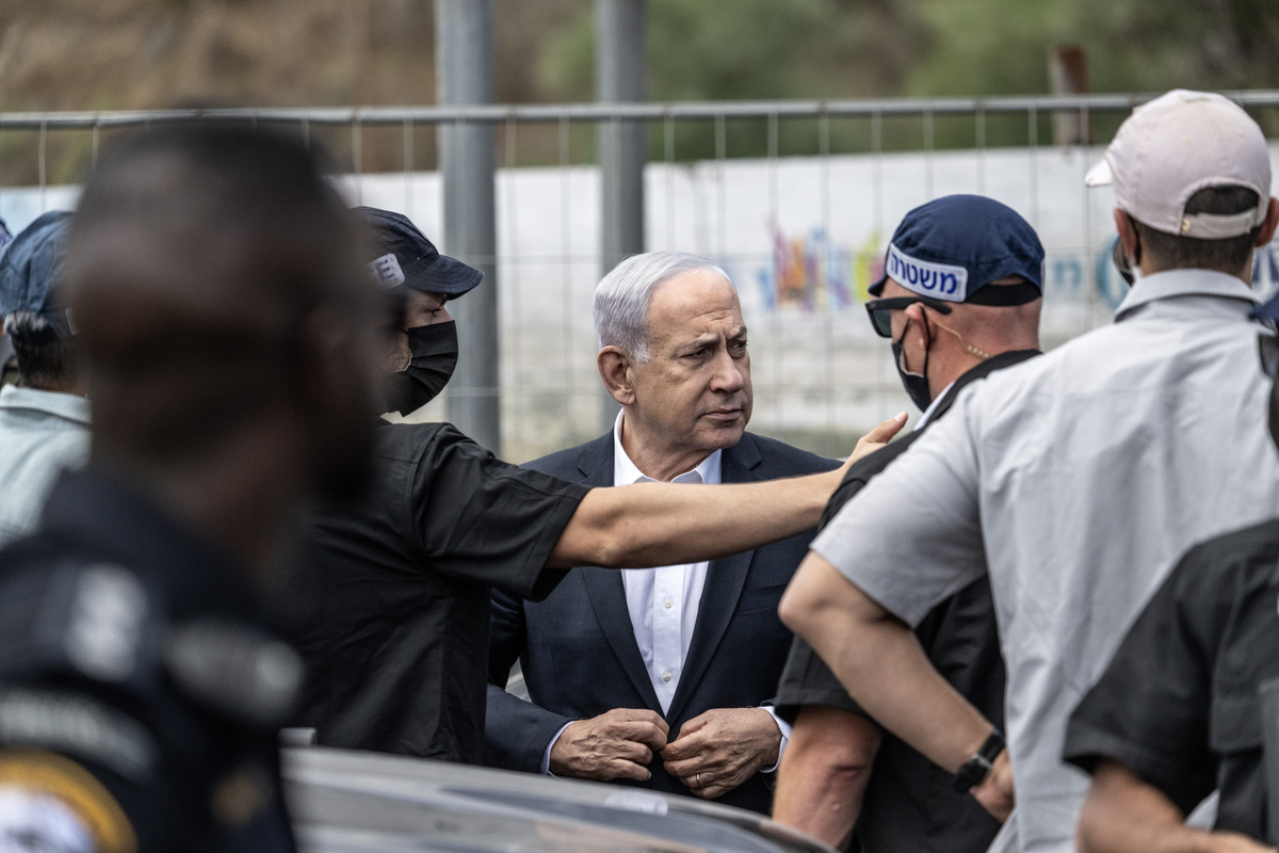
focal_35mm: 220
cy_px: 426
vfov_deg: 6.2
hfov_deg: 9.4
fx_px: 7815
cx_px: 640
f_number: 5
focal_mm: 220
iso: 1000
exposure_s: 1/4000
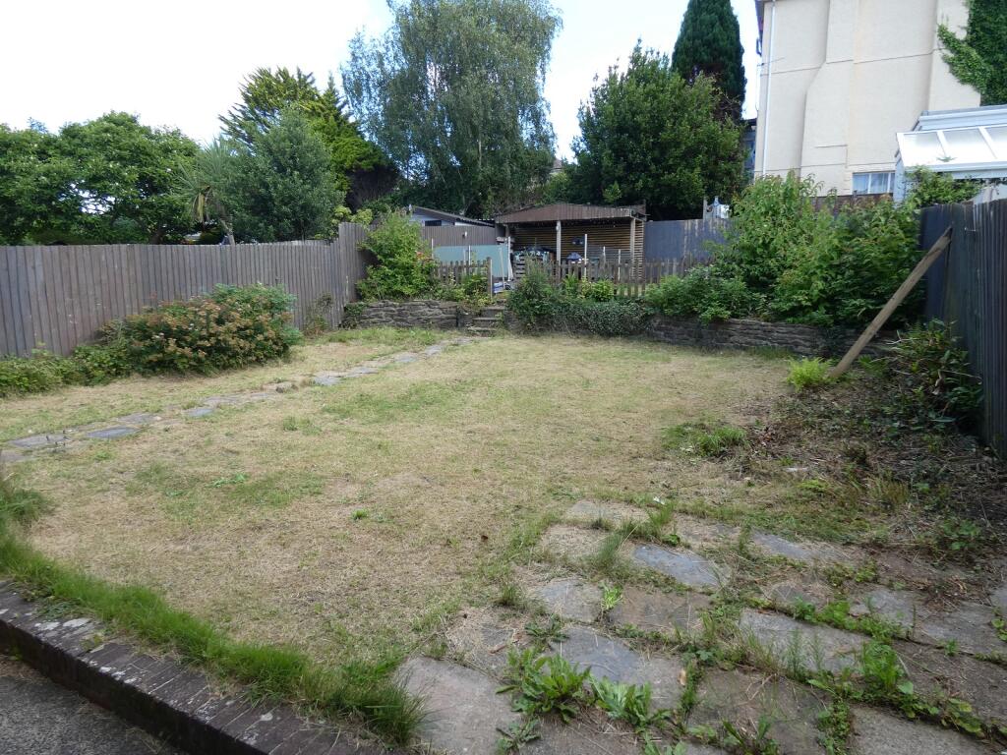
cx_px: 504
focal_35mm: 20
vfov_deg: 66.0
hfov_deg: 81.7
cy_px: 378
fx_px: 582
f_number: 2.8
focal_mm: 3.6
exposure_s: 1/250
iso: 80
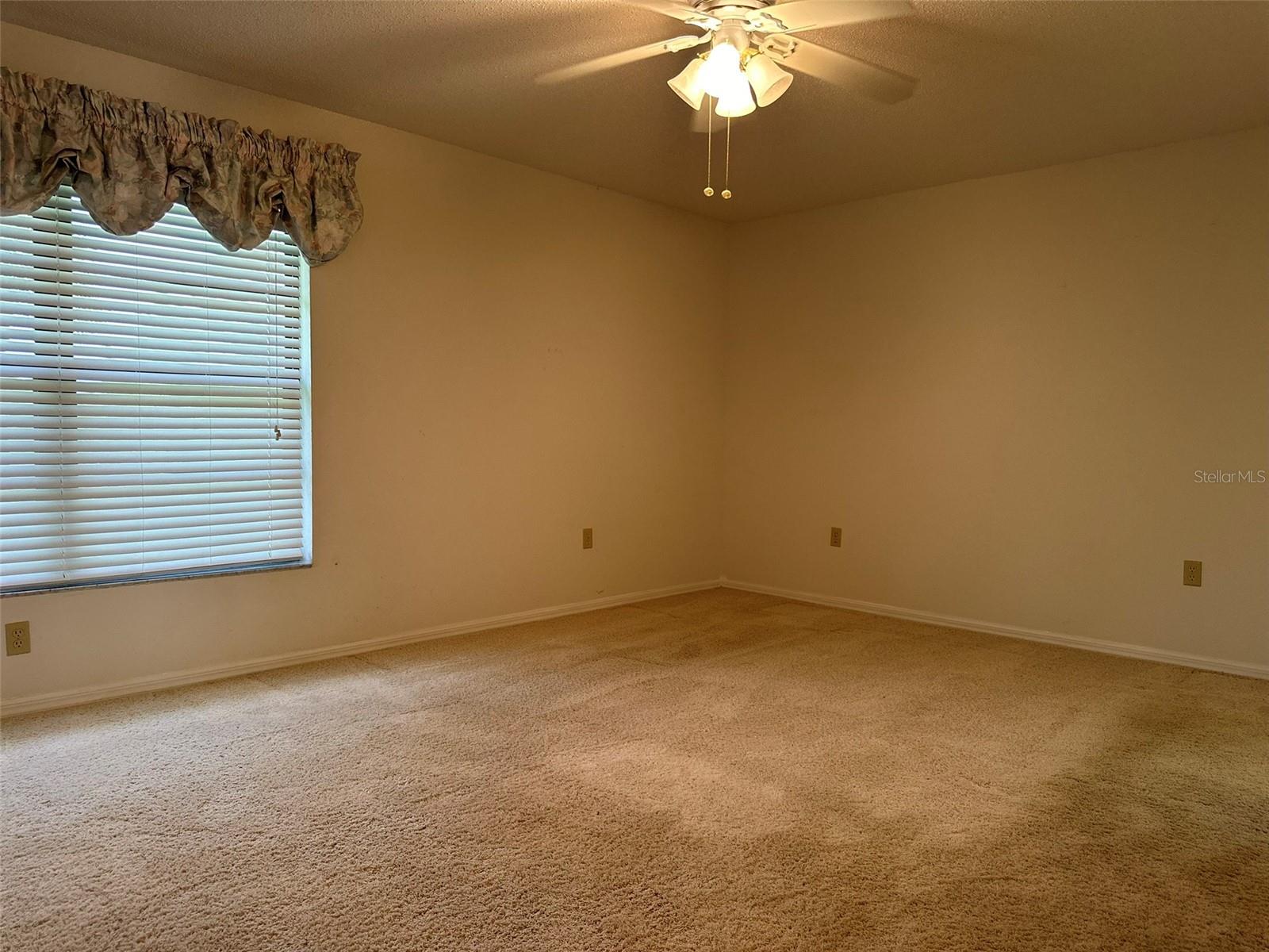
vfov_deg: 56.8
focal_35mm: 24
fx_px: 880
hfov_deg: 71.6
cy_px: 476
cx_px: 634
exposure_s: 1/120
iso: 200
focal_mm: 6.86
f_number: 1.78
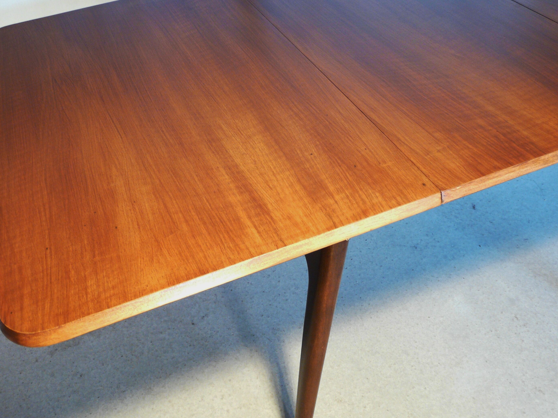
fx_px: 532
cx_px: 263
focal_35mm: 33
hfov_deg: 55.3
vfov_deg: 42.9
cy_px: 207
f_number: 2.8
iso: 200
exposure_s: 1/25
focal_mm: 4.6
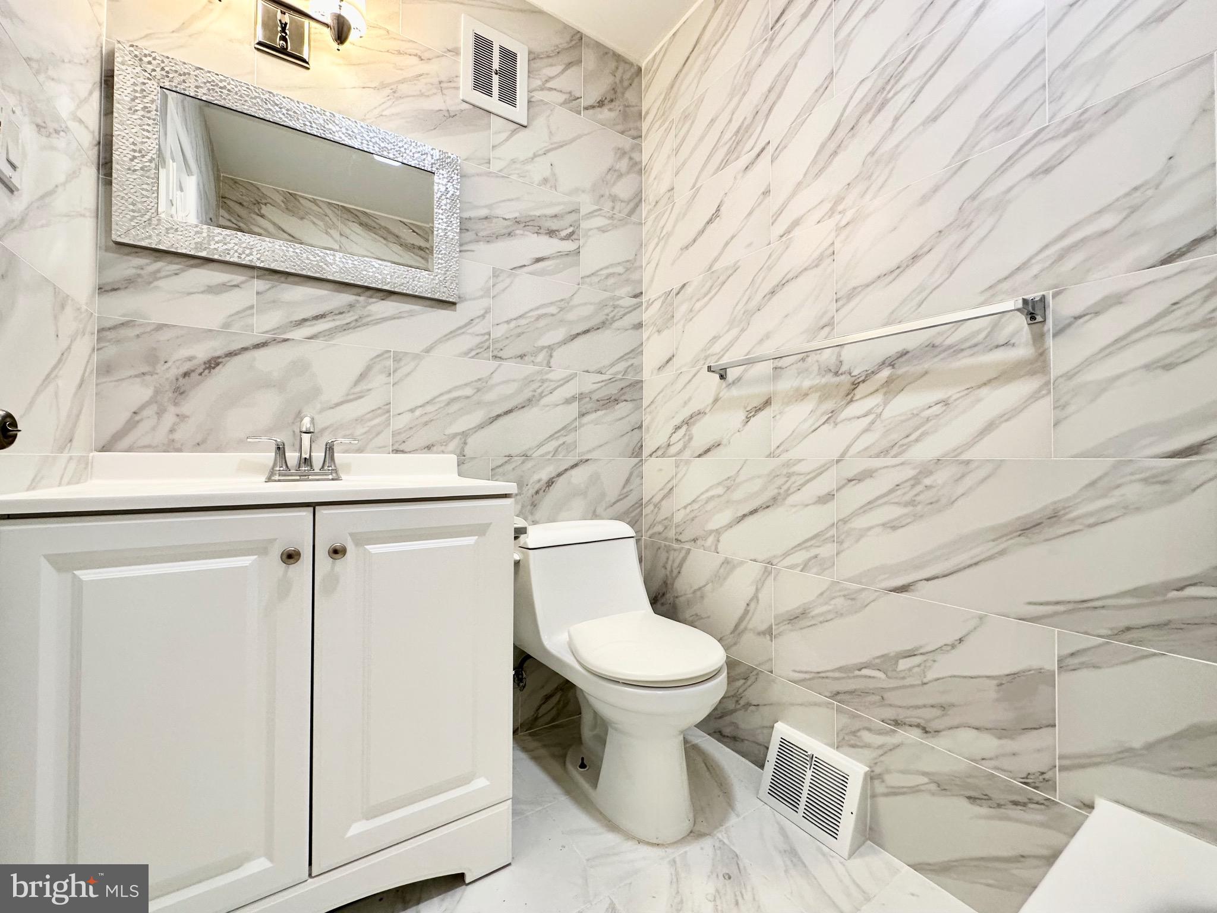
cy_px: 456
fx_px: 492
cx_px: 608
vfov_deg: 85.7
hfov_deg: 102.1
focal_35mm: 14
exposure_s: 1/120
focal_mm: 2.22
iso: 160
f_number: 2.2
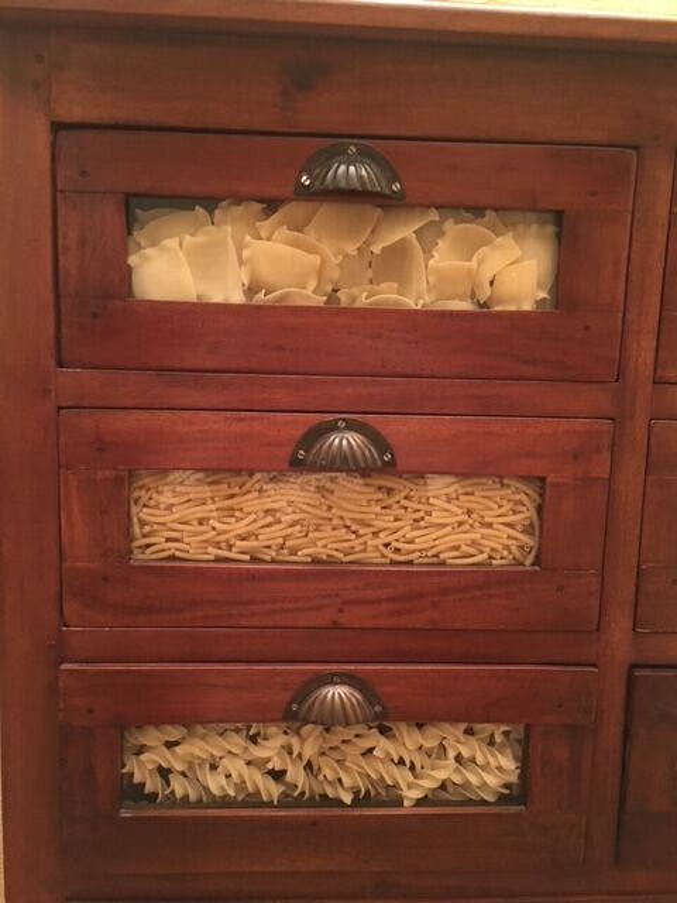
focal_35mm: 29
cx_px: 338
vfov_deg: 61.7
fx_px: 756
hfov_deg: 48.2
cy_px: 452
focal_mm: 4.15
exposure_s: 1/17
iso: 320
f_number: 2.2
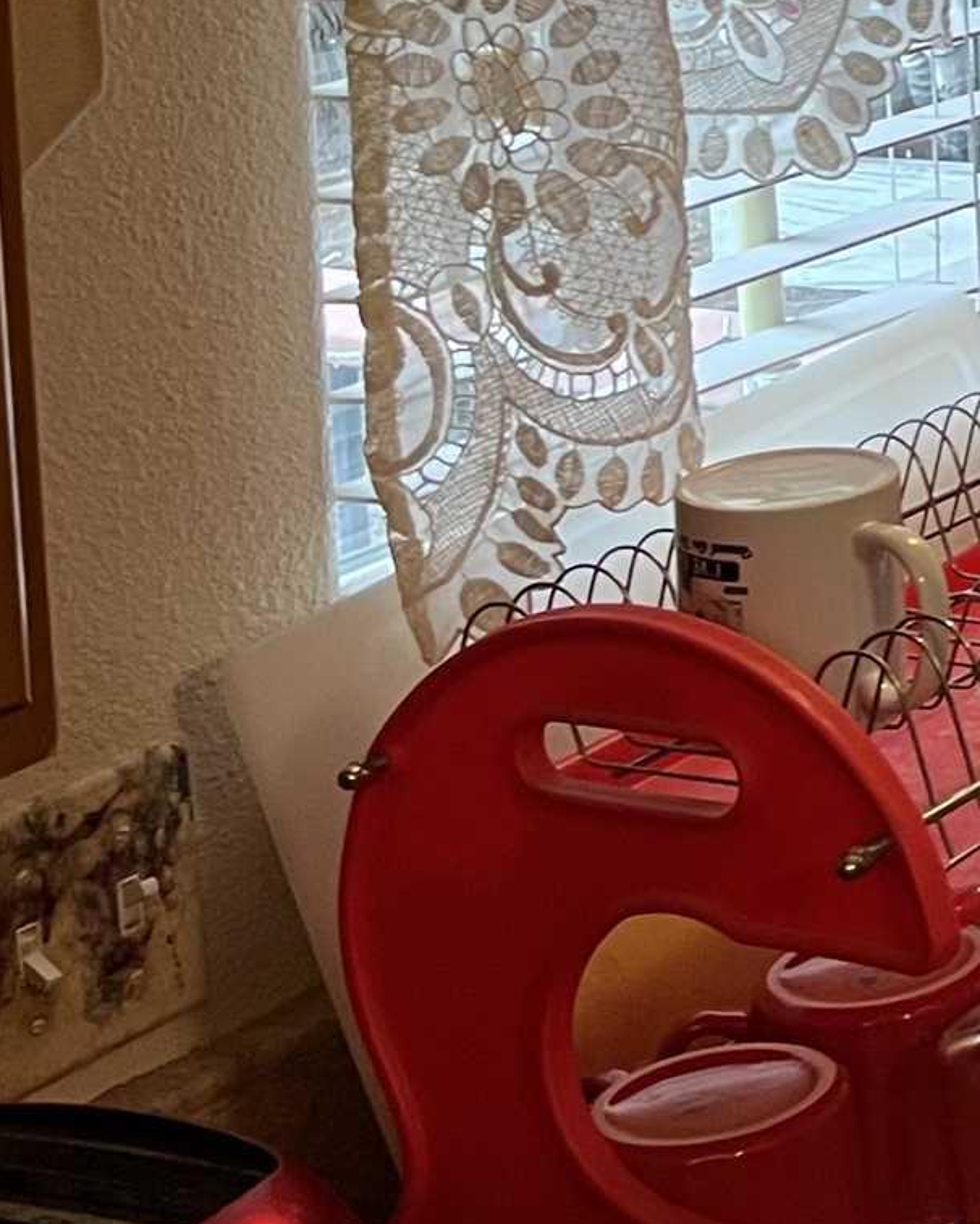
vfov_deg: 17.7
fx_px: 3733
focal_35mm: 103
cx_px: 2222
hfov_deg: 12.4
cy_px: -243
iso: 100
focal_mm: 5.1
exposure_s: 1/60
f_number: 1.6
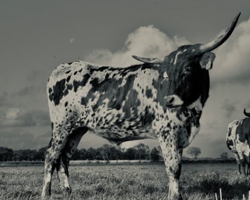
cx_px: 132
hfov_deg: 25.1
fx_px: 562
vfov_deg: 20.2
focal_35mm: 76
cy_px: 103
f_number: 22
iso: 400
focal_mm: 56
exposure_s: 1/80
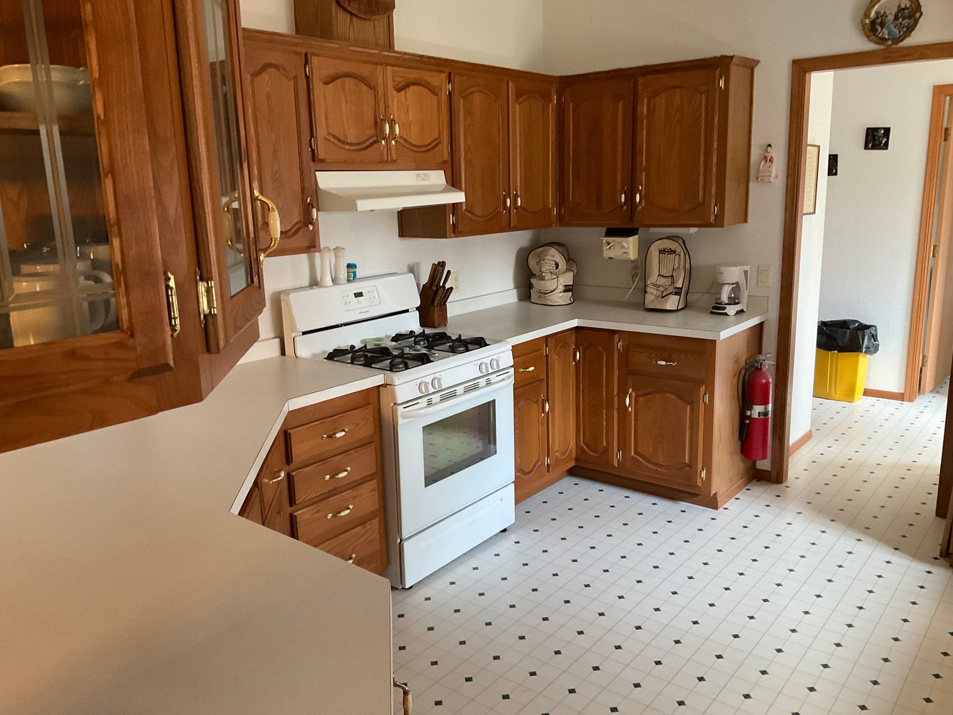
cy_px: 358
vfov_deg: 48.2
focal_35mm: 29
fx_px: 798
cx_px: 476
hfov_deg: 61.7
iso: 200
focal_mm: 3
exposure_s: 1/60
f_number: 1.8
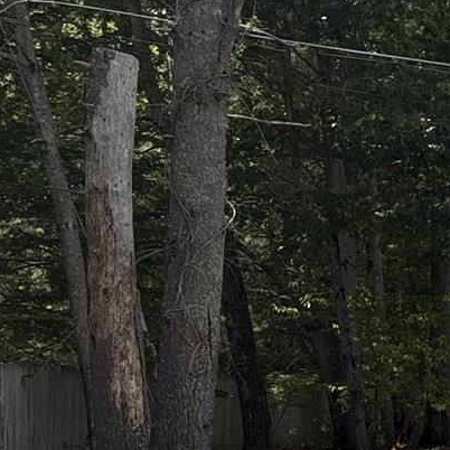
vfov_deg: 14.6
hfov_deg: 12.2
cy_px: 453
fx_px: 1721
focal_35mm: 117
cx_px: 1046
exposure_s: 1/2283
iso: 64
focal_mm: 5.96
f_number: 1.6
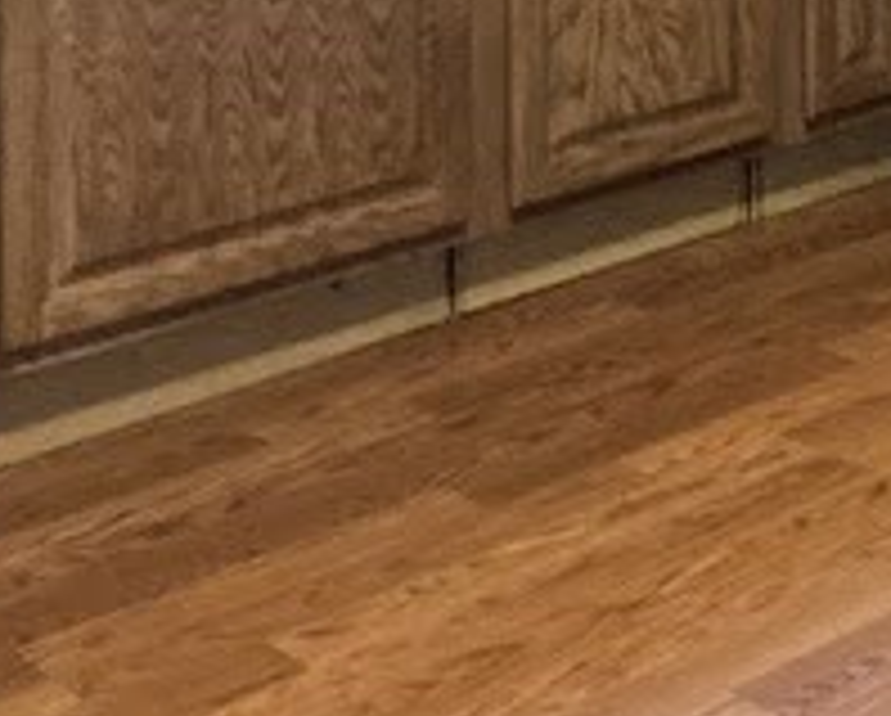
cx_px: 1233
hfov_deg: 13.1
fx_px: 3724
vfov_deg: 10.4
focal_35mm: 141
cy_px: -540
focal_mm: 3.99
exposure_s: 1/40
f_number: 1.8
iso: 250
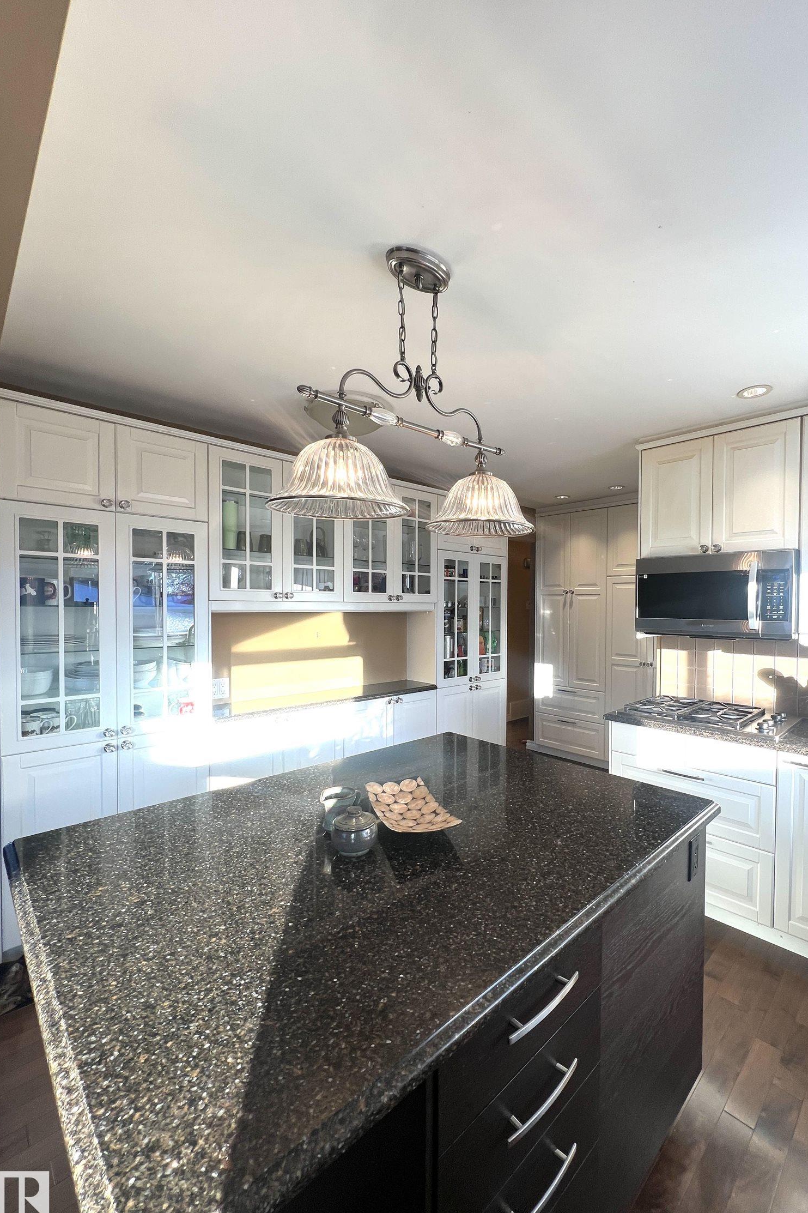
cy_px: 617
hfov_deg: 80.6
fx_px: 471
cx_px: 465
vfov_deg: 104.2
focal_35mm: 14
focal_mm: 1.57
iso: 40
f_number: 1.8
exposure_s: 1/120
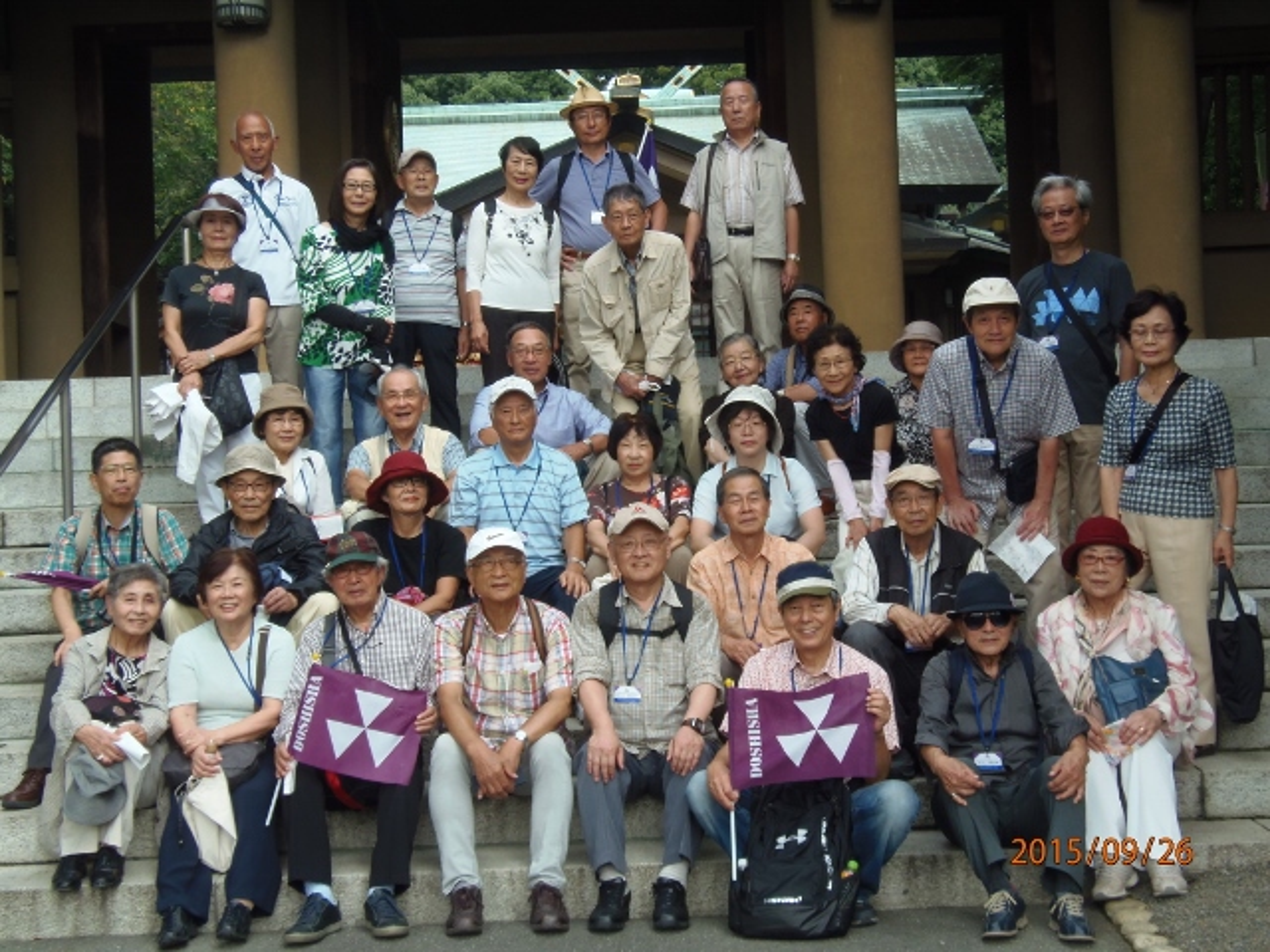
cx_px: 635
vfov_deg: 29.7
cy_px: 476
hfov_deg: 38.9
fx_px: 1798
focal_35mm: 49
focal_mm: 9.1
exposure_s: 1/50
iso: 64
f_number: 3.8
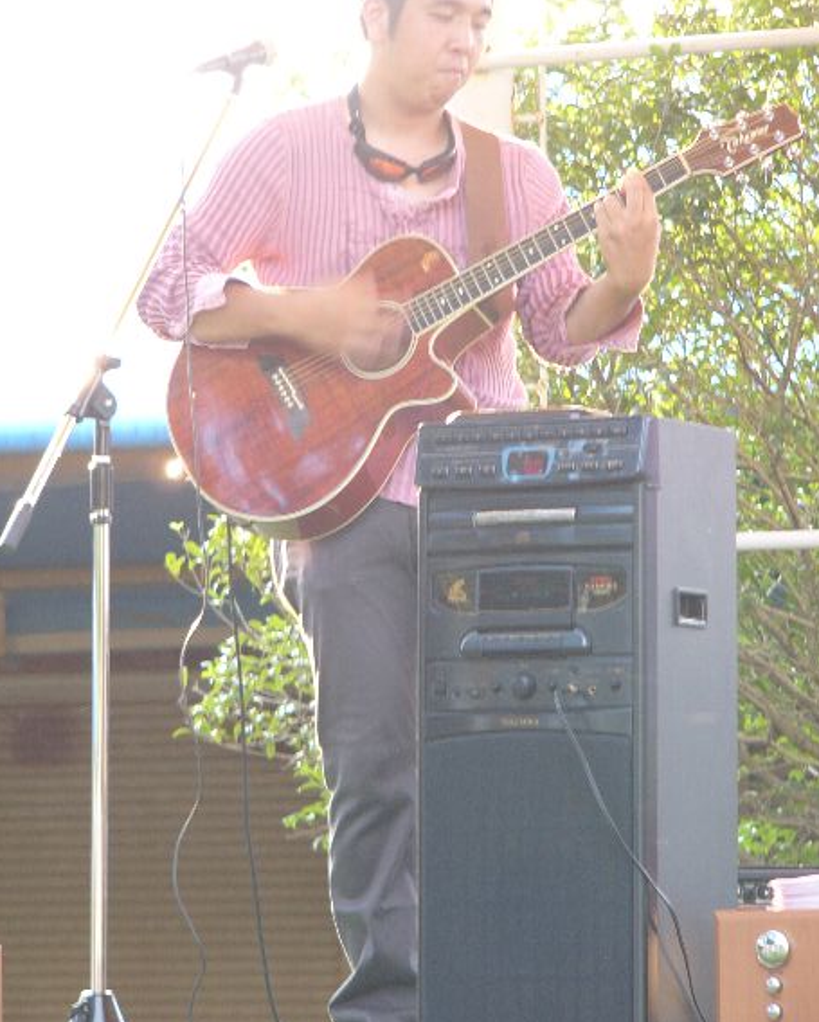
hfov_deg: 7.4
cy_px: 455
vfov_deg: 9.2
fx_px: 6358
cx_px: 423
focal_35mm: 210
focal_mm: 31.8
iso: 100
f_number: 2.8
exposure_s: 1/30
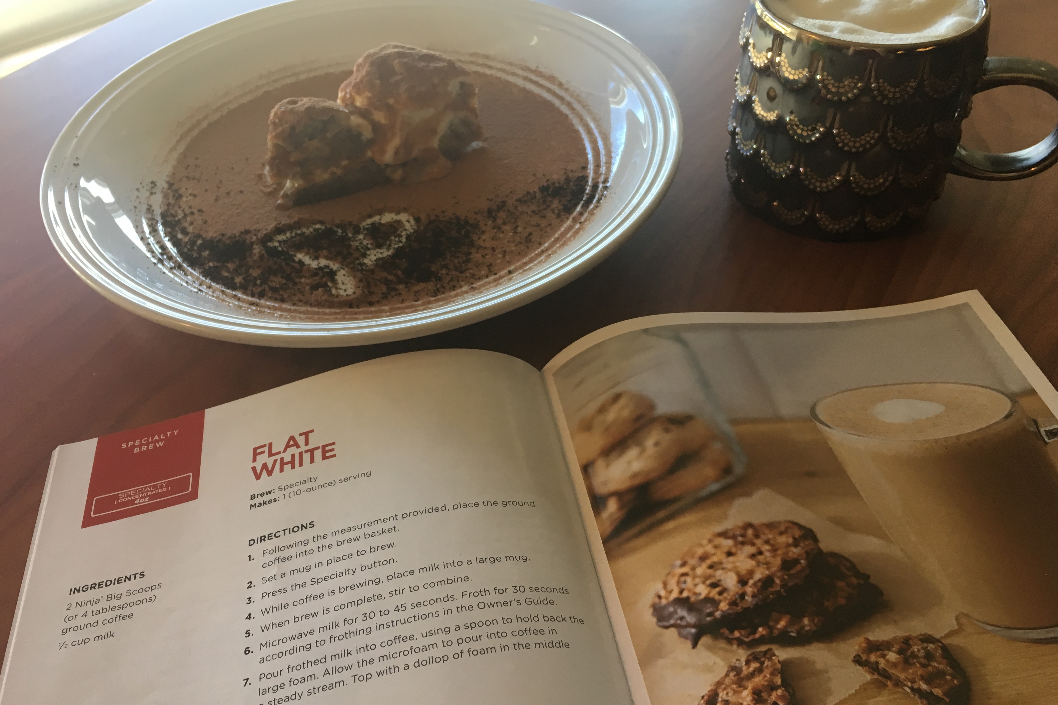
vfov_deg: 42.3
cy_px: 349
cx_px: 522
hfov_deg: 60.3
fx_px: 911
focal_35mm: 31
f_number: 2.2
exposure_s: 1/30
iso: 25
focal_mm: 4.15
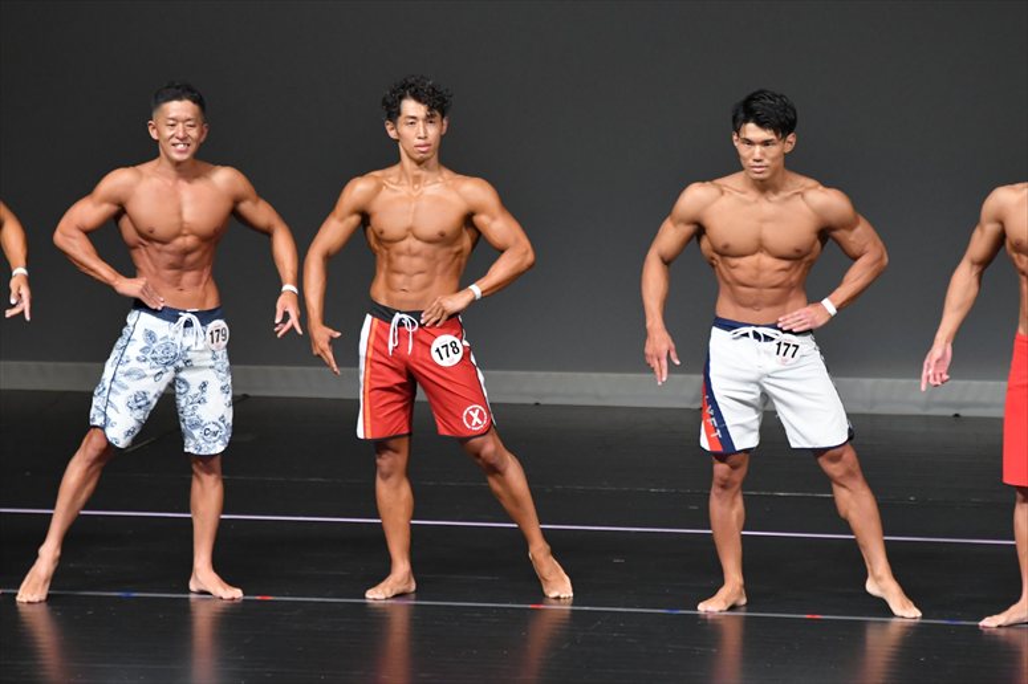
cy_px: 342
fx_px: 8991
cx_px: 514
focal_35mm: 315
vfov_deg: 4.4
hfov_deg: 6.5
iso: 4000
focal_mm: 210
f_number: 5.6
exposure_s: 1/400
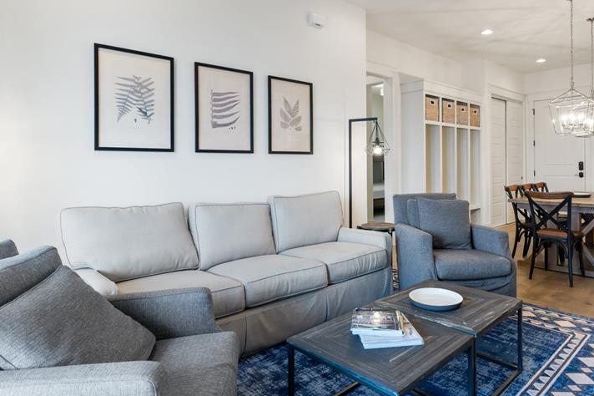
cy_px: 172
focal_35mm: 23
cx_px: 347
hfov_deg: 75.5
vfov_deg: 54.9
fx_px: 379
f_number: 8
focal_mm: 16
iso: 100
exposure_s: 1/2
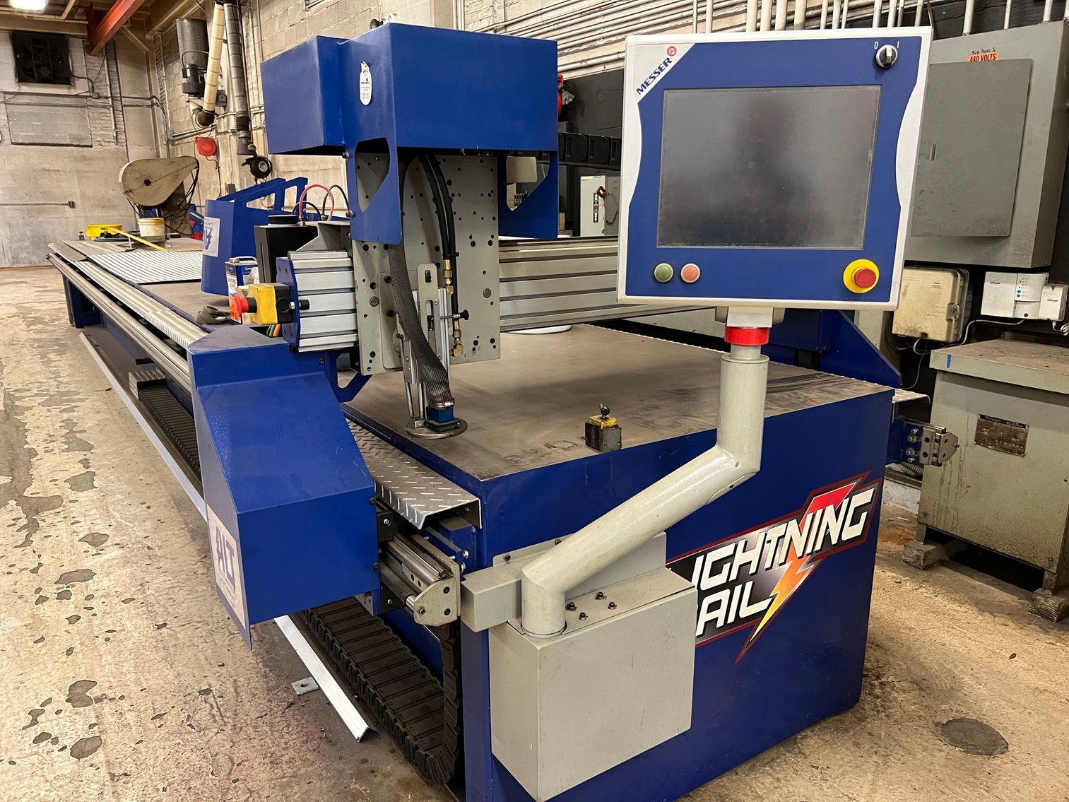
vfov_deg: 53.1
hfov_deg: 67.3
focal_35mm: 26
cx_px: 534
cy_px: 401
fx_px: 803
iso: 250
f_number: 1.5
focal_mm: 5.7
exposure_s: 1/60
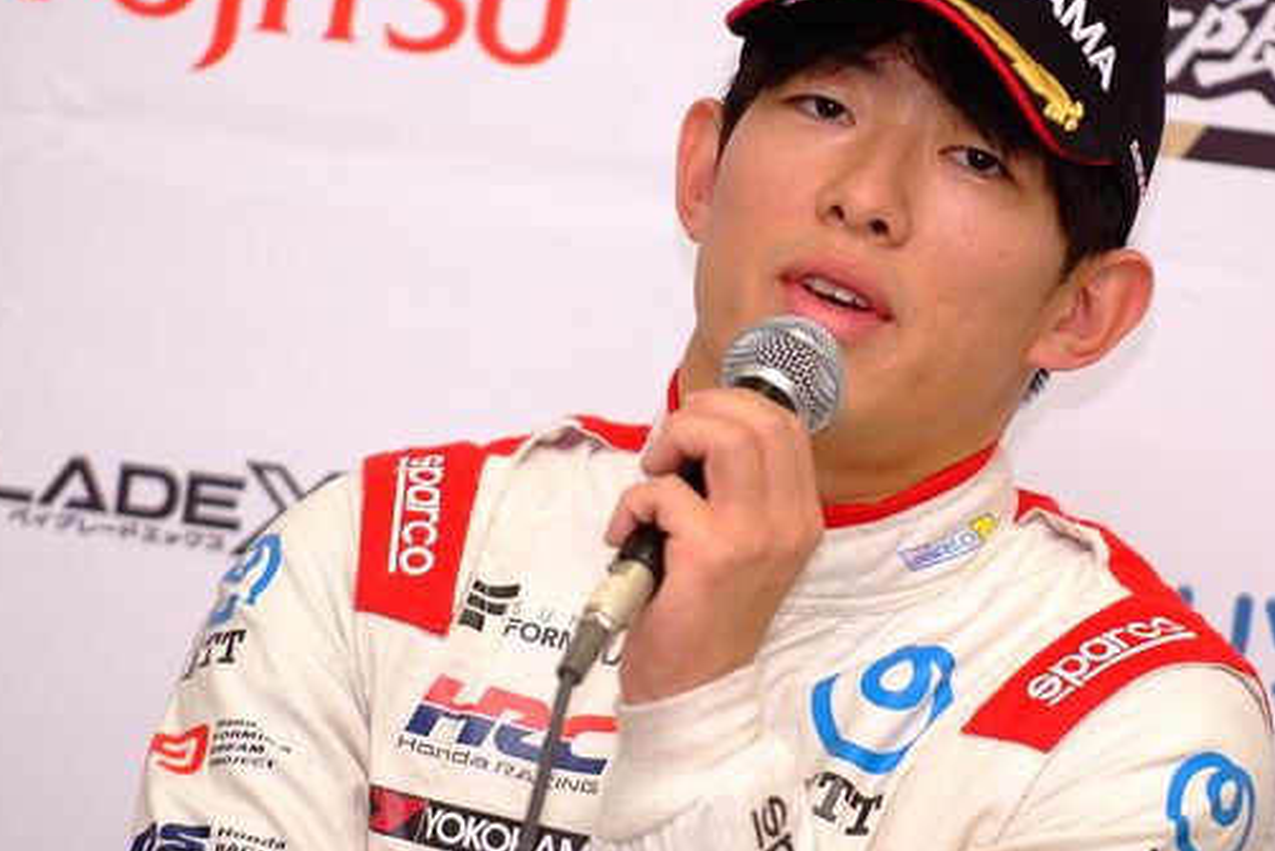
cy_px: 368
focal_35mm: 377
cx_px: 795
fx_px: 13355
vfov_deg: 3.6
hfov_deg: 5.5
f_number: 2.8
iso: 400
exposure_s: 1/250
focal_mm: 175
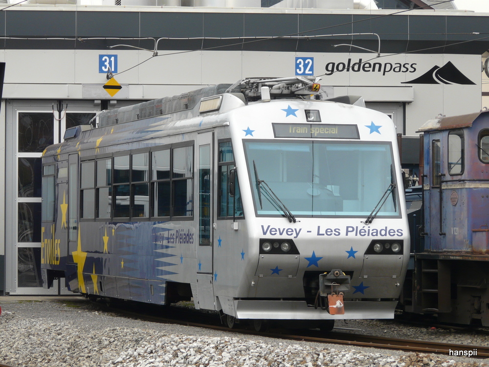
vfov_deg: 8.7
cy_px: 184
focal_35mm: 171
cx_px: 244
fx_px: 2416
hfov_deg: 11.6
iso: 100
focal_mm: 28.1
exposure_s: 1/160
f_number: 4
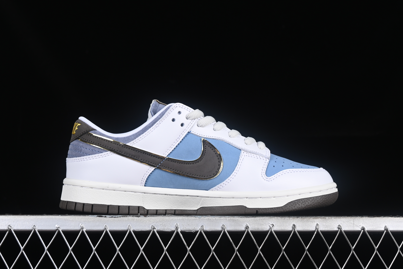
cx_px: 202
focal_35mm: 75
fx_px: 840
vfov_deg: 18.2
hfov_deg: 27.0
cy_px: 134
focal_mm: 50
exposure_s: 1/80
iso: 160
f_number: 8
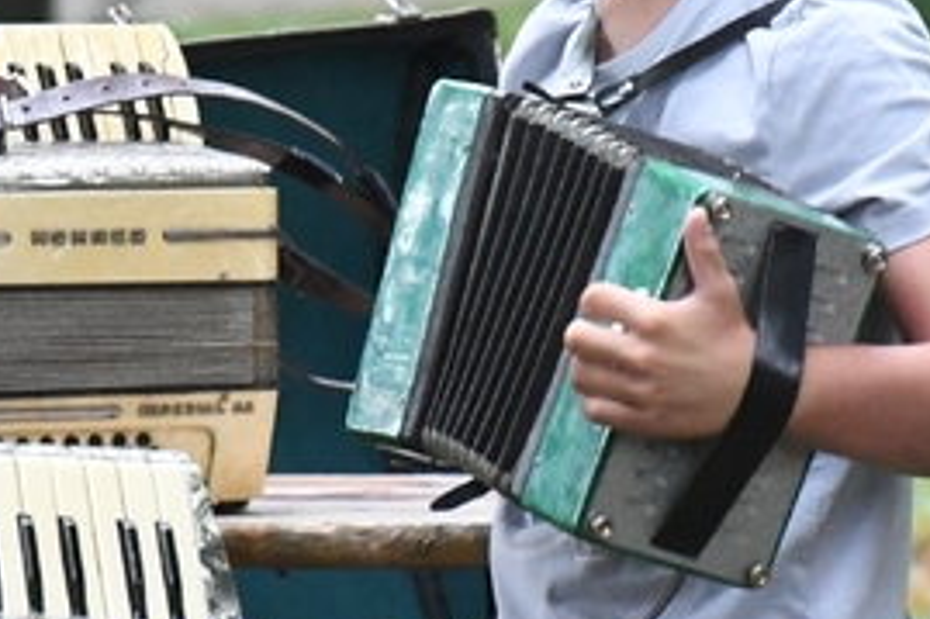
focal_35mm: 781
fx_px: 20163
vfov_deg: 1.8
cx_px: 404
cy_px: 220
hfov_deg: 2.6
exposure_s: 1/250
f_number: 5.6
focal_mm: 140
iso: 5000
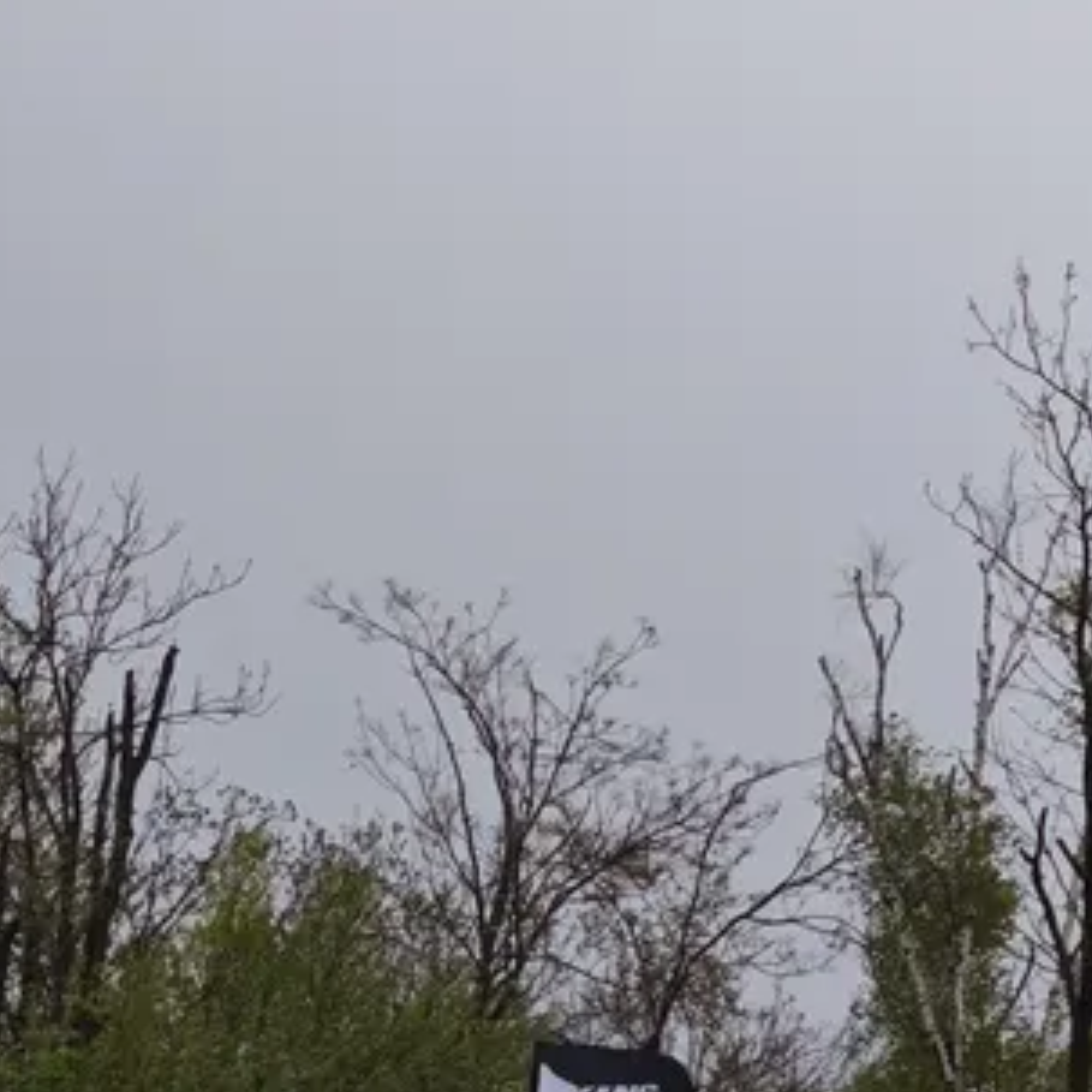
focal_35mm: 193
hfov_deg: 8.4
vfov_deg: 8.9
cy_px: -523
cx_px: 2530
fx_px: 6888
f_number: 1.62
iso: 50
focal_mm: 6.55
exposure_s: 1/1672
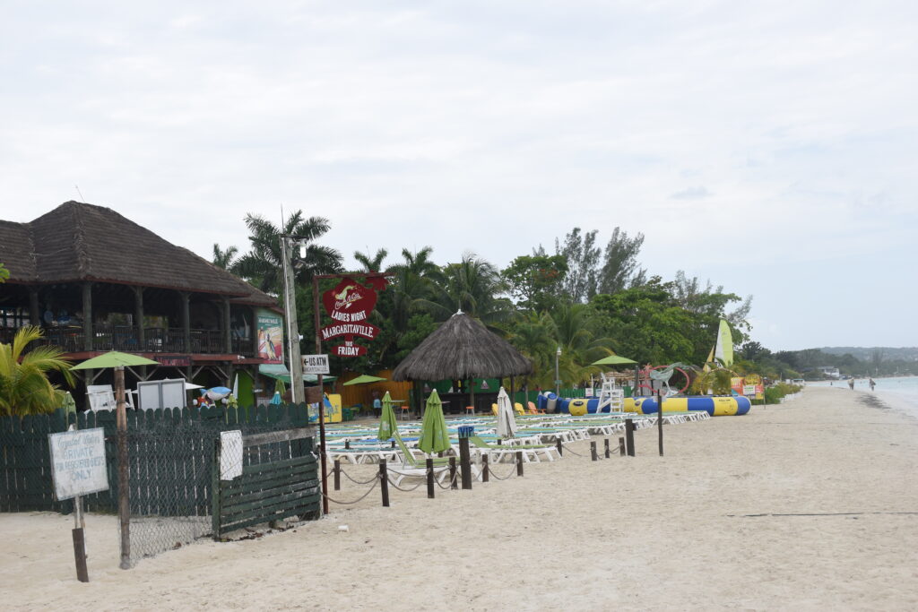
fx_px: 1148
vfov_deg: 29.9
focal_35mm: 45
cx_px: 459
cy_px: 306
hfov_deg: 43.6
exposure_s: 1/400
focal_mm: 30
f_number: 8
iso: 250
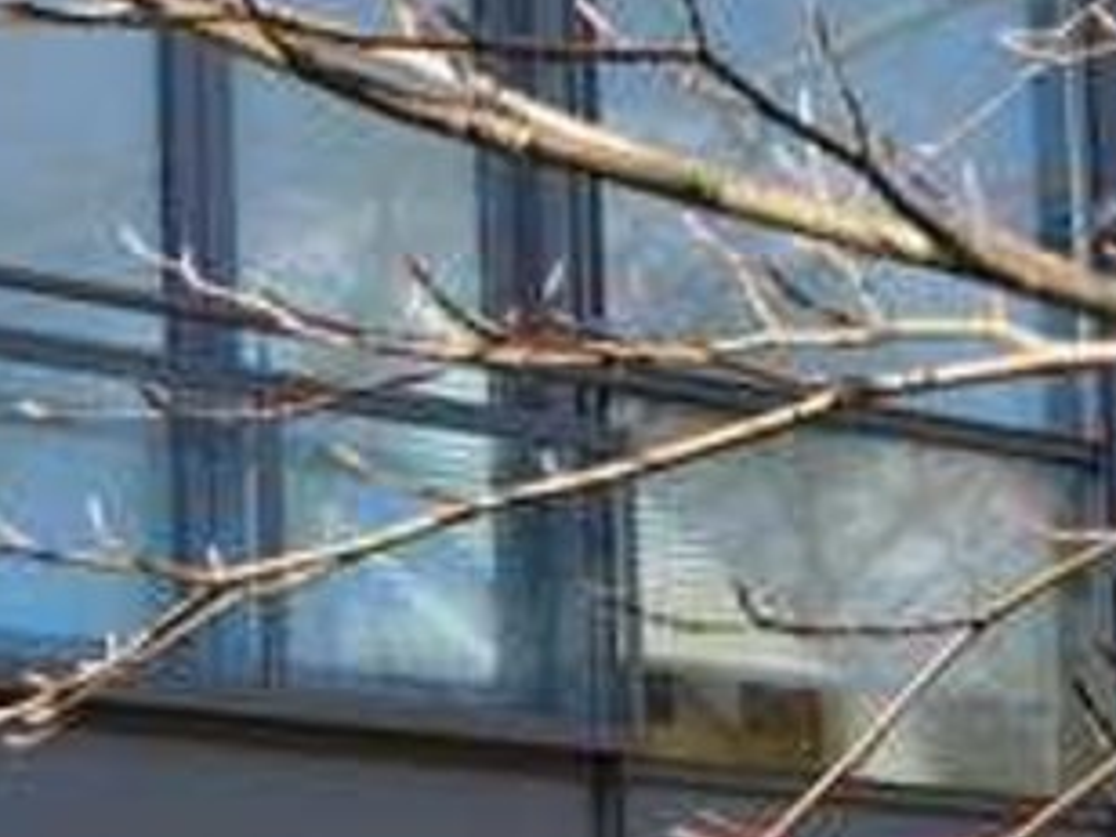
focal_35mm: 113
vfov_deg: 12.8
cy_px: 1015
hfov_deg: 16.9
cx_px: -76
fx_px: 3643
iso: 25
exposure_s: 1/574
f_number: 2.2
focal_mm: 4.15
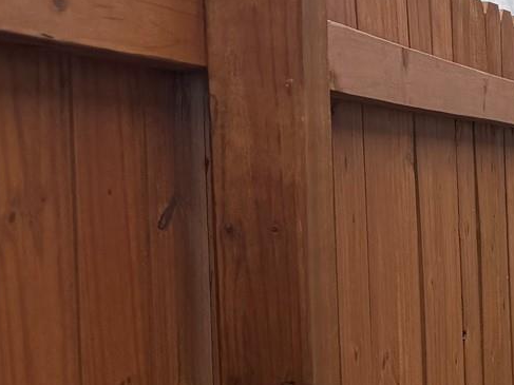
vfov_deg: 14.6
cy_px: 231
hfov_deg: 15.5
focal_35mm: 101
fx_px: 1499
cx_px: 1035
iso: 80
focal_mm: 6.76
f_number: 1.78
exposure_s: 1/1091
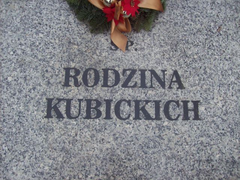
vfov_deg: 39.7
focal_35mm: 36
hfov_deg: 51.4
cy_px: 90
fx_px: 250
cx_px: 120
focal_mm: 6
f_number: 2.7
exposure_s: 1/200
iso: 80
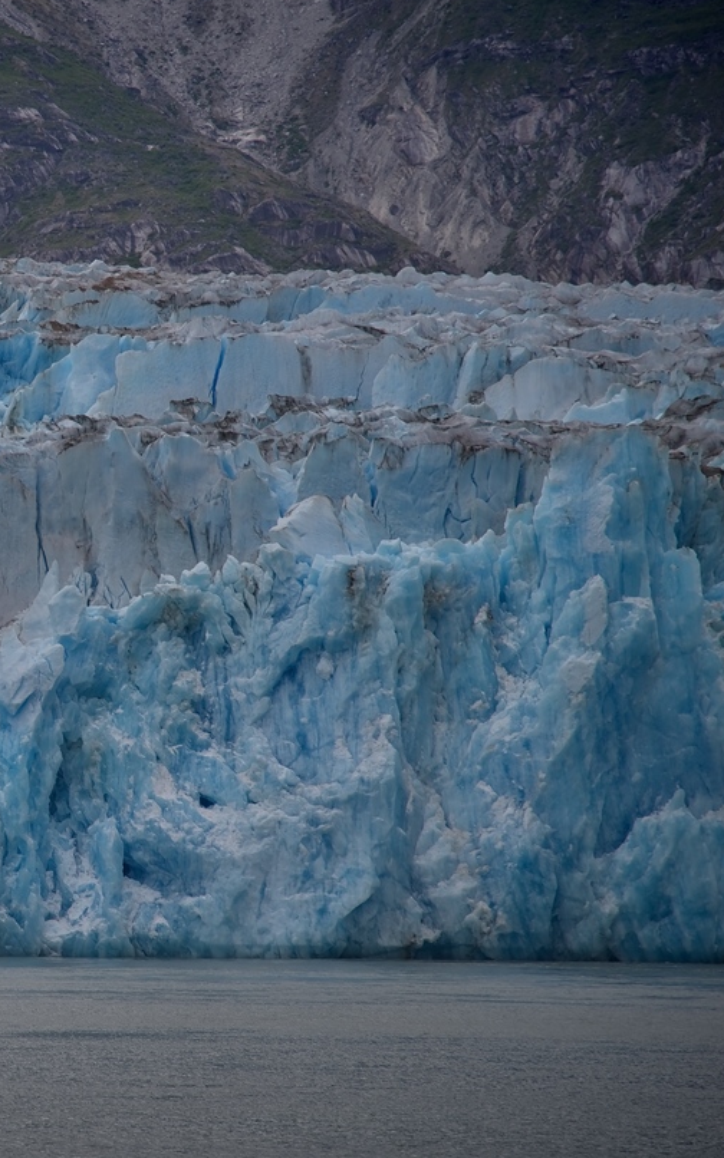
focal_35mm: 194
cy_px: 568
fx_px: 6128
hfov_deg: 6.7
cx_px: -60
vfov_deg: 10.8
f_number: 4
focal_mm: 120
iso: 100
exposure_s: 1/250
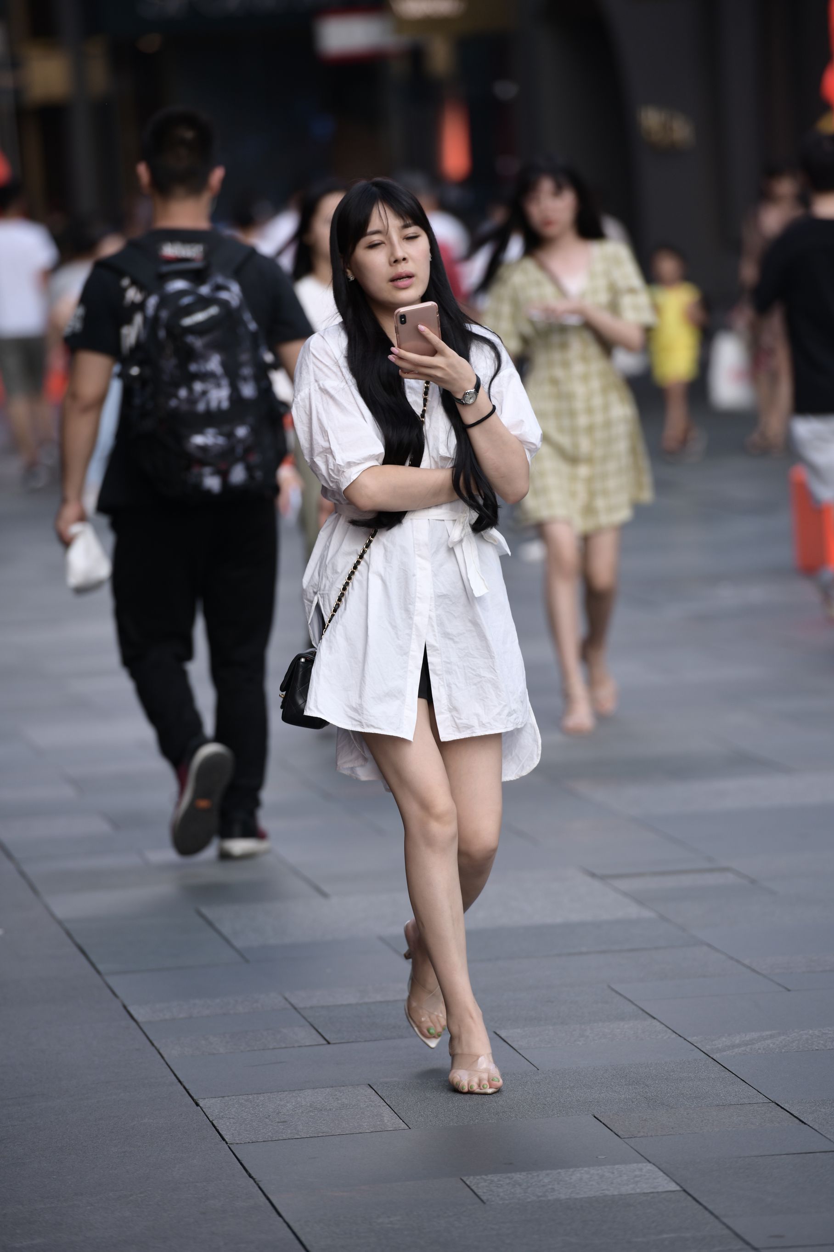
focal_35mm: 200
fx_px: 6949
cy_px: 626
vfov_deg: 10.3
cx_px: 417
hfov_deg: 6.9
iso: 220
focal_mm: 200
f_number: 4
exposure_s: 1/800
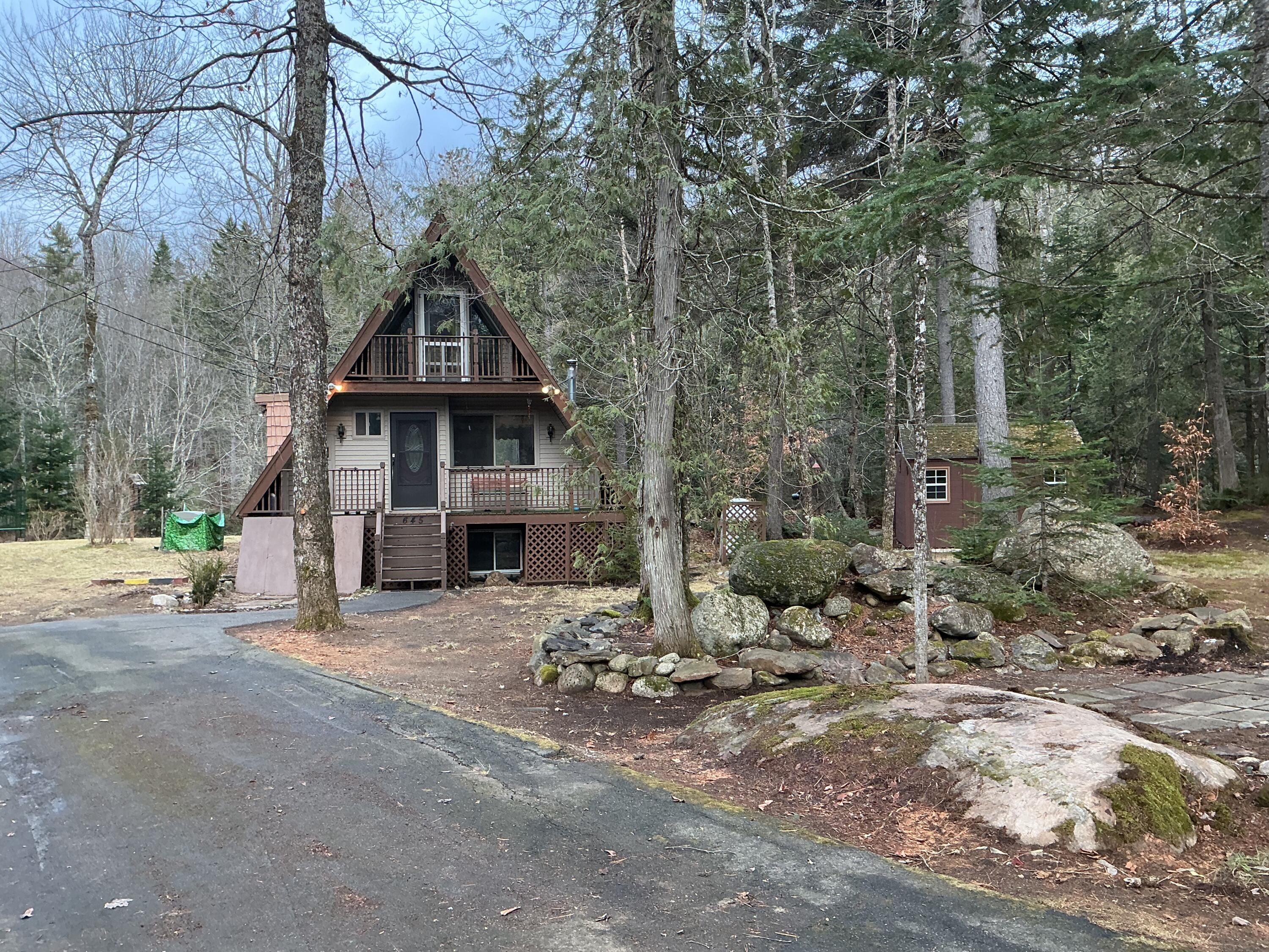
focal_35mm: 29
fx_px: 1063
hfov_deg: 61.7
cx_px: 634
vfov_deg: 48.2
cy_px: 476
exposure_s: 1/120
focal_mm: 3
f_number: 1.8
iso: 50
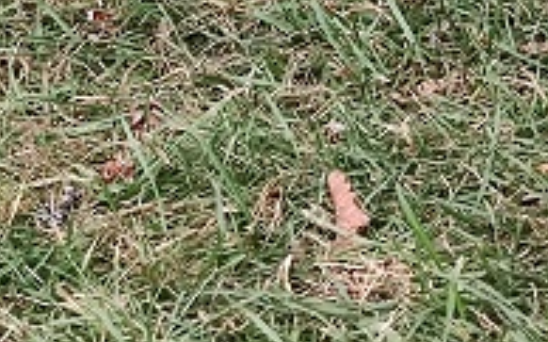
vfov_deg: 8.2
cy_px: -131
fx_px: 2343
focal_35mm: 157
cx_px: 980
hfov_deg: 12.2
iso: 293
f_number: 2
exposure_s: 1/120
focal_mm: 8.16
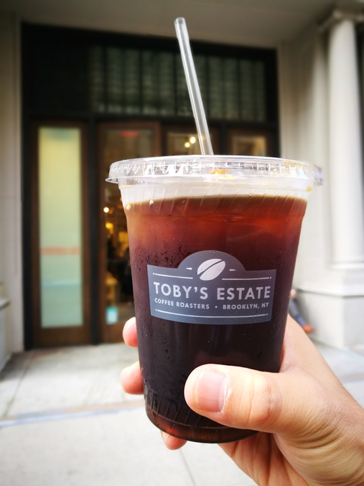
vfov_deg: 65.3
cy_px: 243
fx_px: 379
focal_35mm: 27
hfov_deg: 51.4
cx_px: 182
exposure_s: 1/60
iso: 100
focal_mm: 4.5
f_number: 4
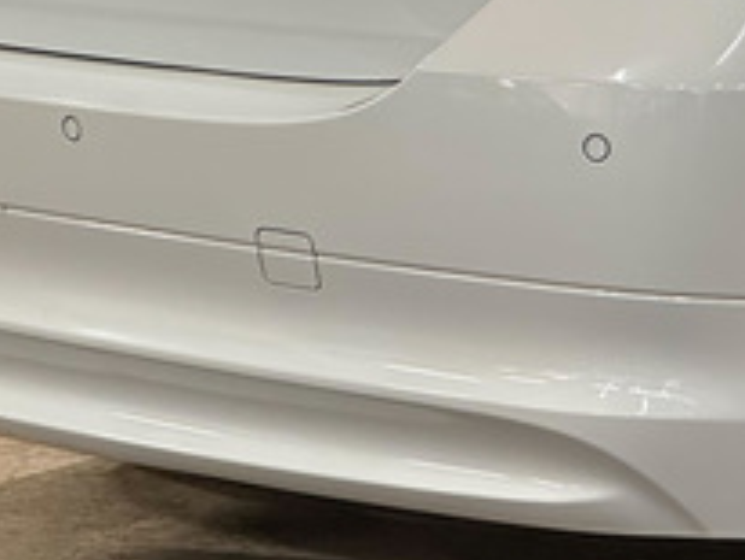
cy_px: 40
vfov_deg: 6.6
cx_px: 524
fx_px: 4827
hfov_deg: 8.8
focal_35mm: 224
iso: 320
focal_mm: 9
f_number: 2.8
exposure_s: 1/50
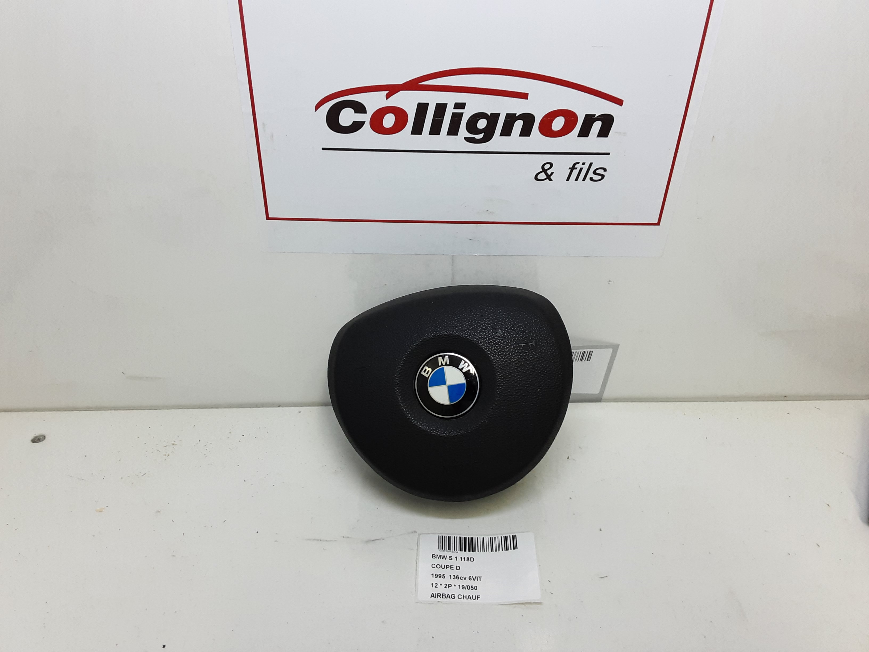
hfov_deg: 65.3
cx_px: 434
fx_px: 678
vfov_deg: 51.4
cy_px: 326
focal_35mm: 27
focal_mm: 2.91
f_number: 1.9
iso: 80
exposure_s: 1/50
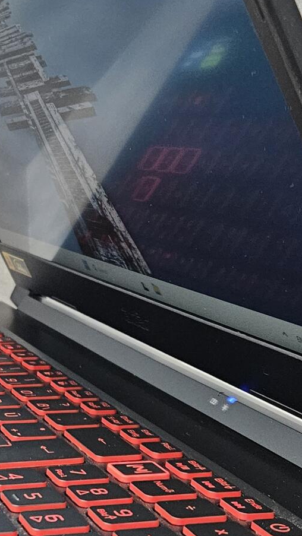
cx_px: -55
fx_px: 1011
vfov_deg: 29.7
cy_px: 240
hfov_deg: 16.3
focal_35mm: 71
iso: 500
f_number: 1.8
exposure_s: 1/100
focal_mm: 5.4
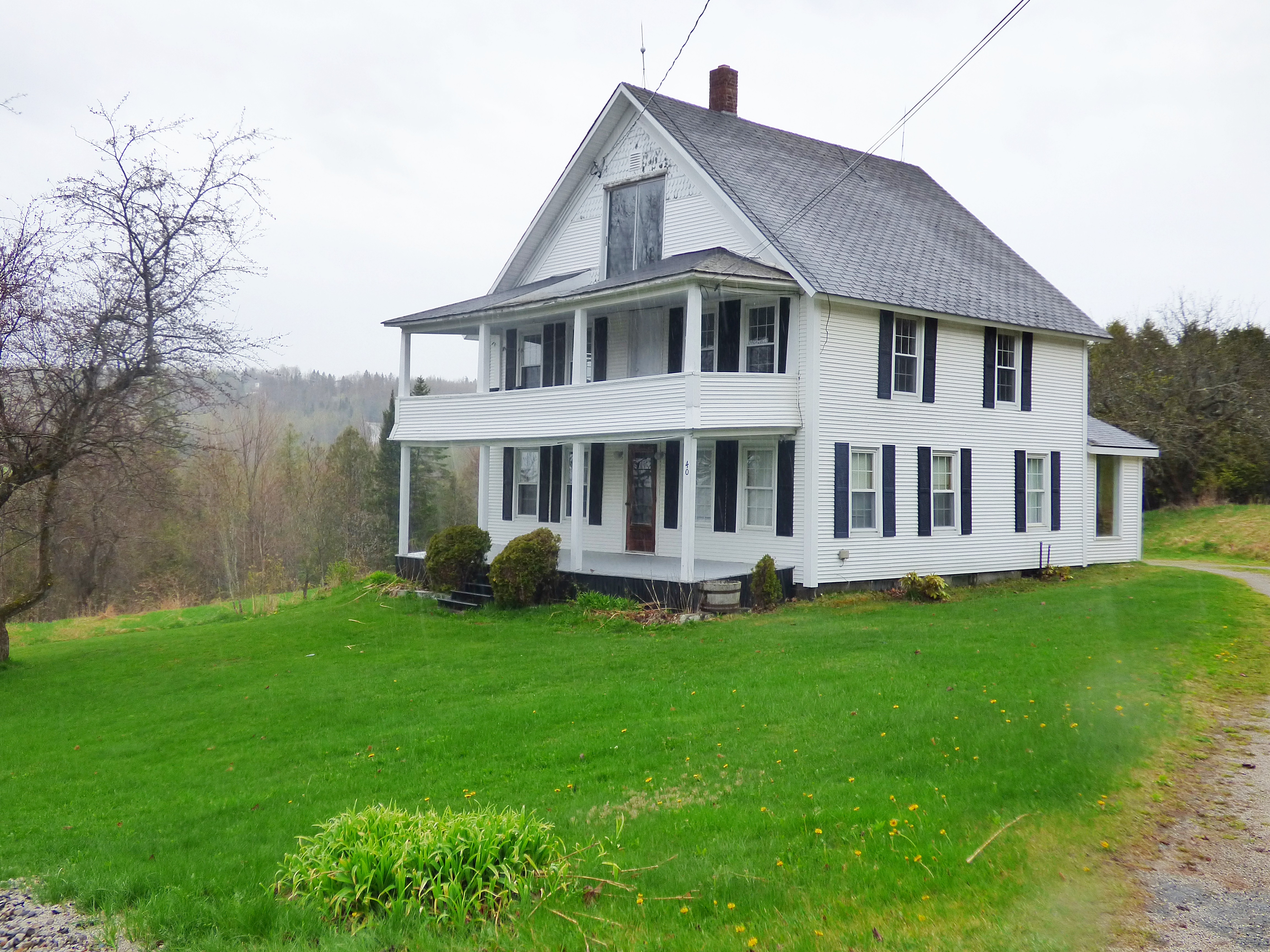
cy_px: 476
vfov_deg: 41.8
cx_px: 635
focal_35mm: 34
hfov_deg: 54.0
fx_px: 1247
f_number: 3.4
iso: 200
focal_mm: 5.97
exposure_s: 1/400
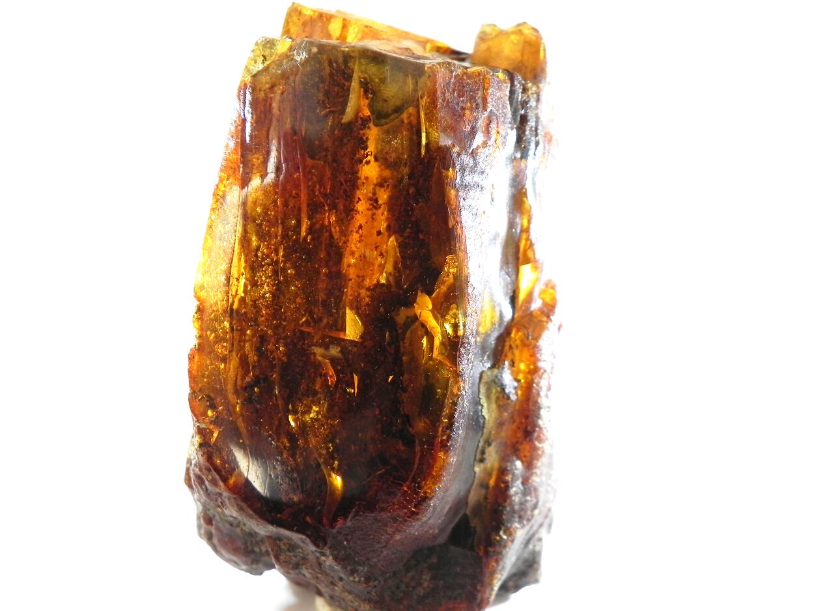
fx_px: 964
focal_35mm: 41
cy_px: 306
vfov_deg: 35.1
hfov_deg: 45.8
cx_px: 407
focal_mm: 7.3
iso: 160
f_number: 3.2
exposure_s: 1/47
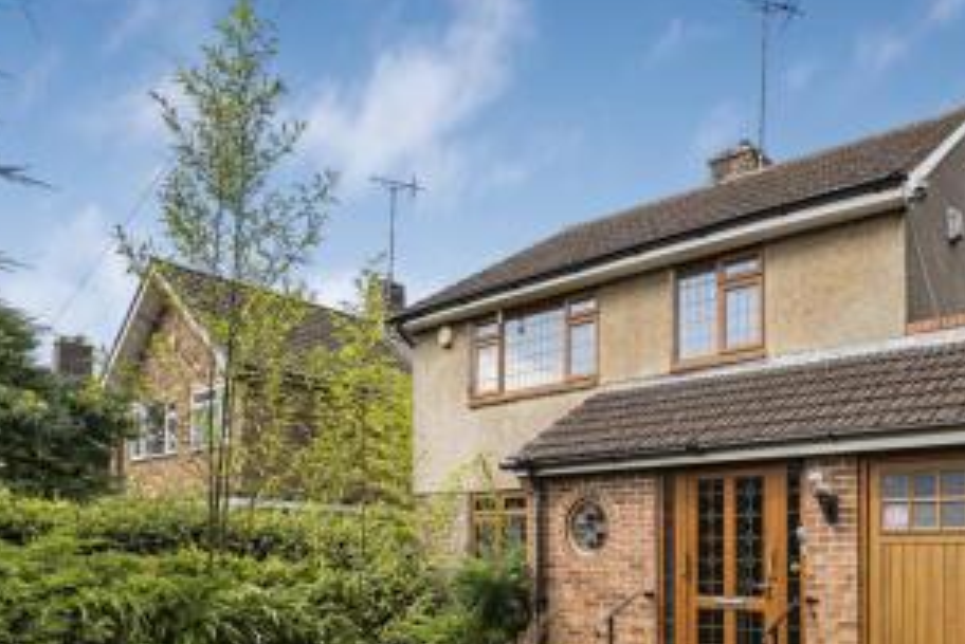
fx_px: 670
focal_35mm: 25
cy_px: 471
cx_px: 729
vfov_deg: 49.6
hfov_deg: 66.8
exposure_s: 1/160
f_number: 9
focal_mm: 16
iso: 250
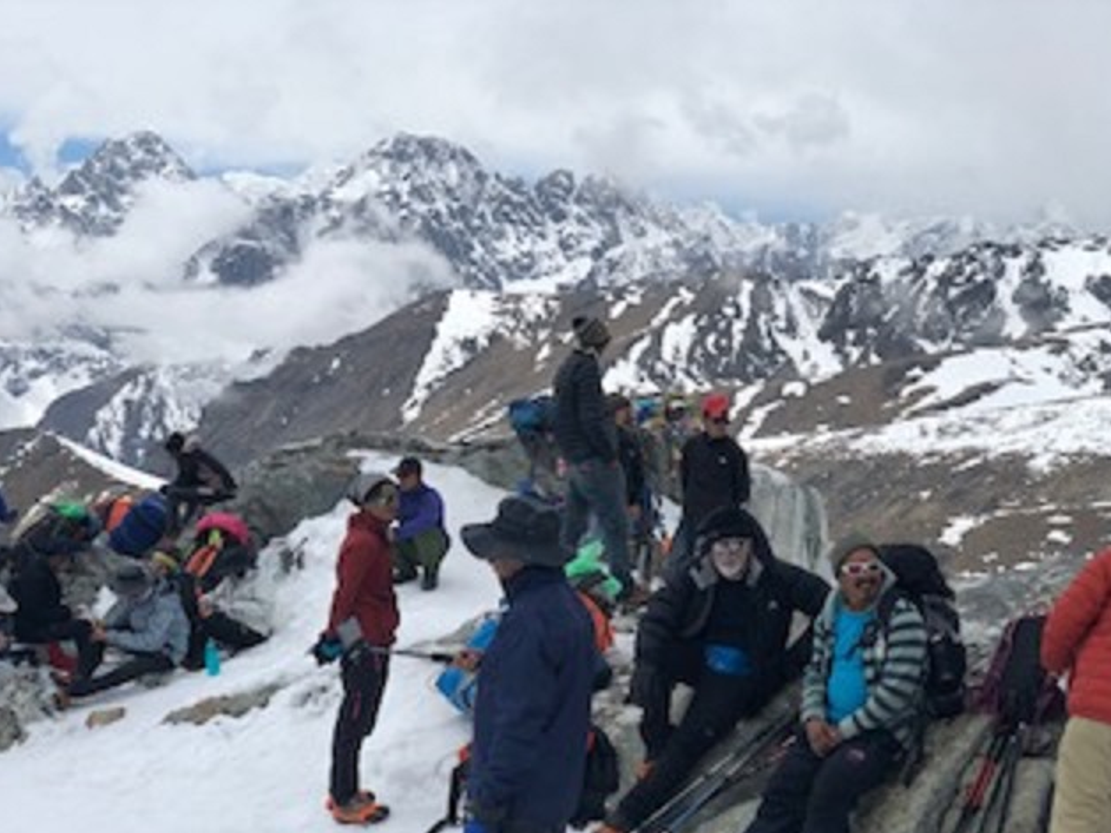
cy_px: 421
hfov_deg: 36.2
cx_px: 559
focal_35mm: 53
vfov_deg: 27.5
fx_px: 1701
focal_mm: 6
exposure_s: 1/2404
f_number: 2.4
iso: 16
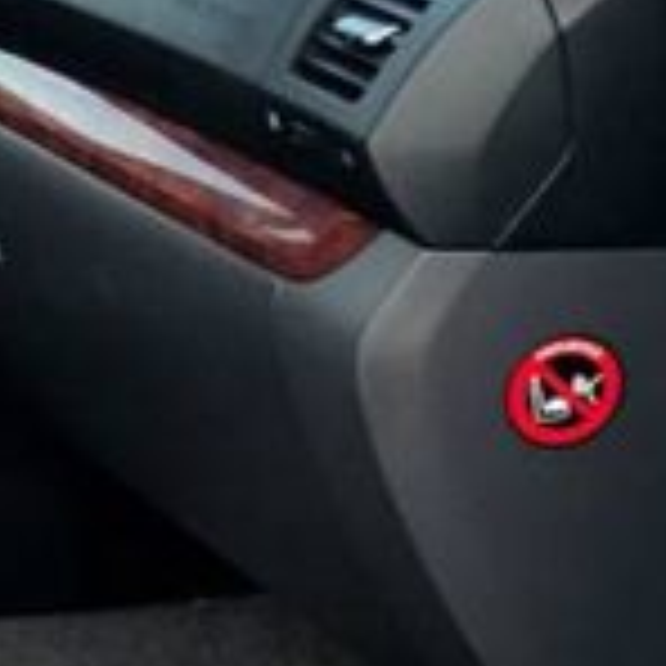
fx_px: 2917
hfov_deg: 11.9
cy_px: 288
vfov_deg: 13.0
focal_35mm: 134
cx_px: -594
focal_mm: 4
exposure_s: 1/30
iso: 32
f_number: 1.8
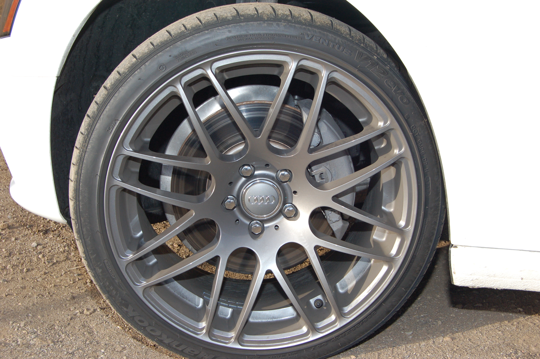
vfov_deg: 28.9
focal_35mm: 46
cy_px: 180
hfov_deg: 42.4
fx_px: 697
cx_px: 270
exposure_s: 1/250
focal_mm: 31
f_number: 8
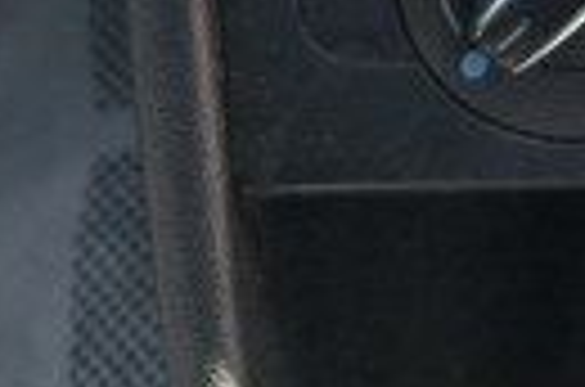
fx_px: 2496
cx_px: 878
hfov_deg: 12.7
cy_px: -778
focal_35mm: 154
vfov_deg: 7.7
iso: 50
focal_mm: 5.23
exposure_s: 1/120
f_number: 1.8
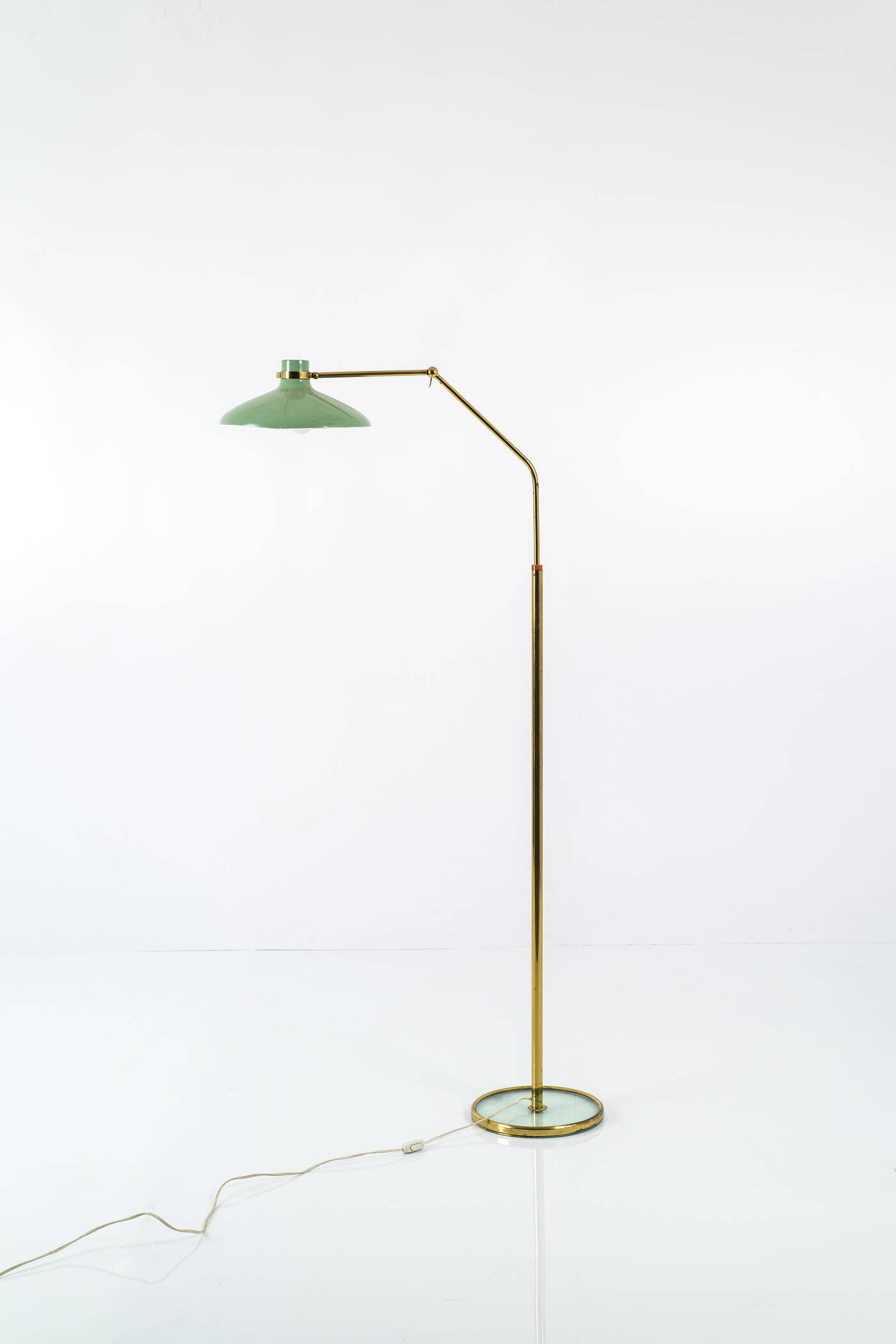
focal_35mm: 50
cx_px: 448
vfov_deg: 39.6
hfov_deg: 27.0
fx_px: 1865
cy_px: 672
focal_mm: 50
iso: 80
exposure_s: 1/200
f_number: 10
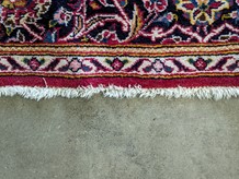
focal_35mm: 44
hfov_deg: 42.7
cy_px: 39
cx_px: 94
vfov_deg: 32.1
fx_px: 304
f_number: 1.85
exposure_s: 1/143
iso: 1605
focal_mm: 6.81
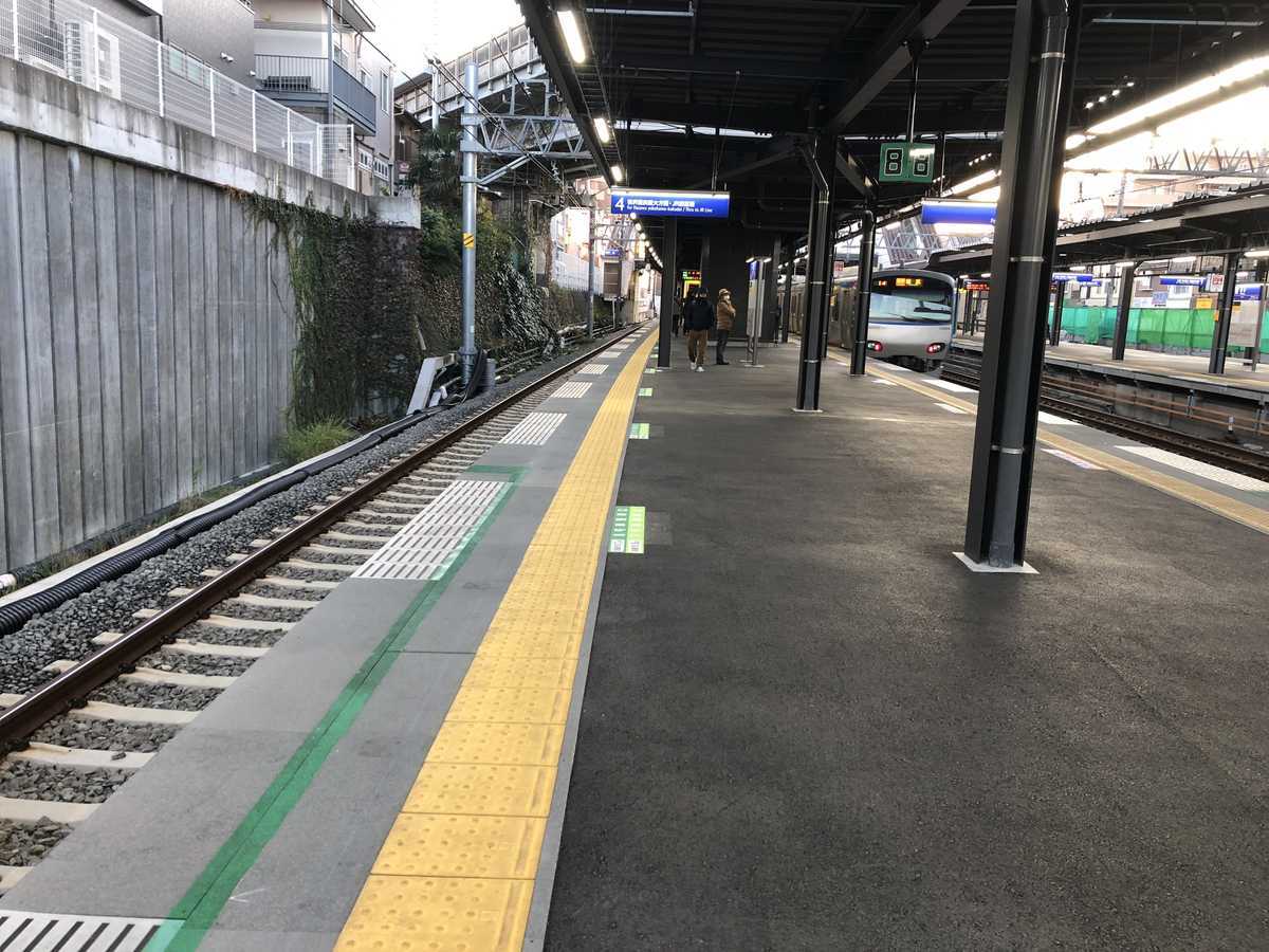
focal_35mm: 29
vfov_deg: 48.2
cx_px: 634
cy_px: 476
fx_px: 1063
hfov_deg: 61.7
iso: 40
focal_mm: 3.99
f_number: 1.8
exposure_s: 1/24
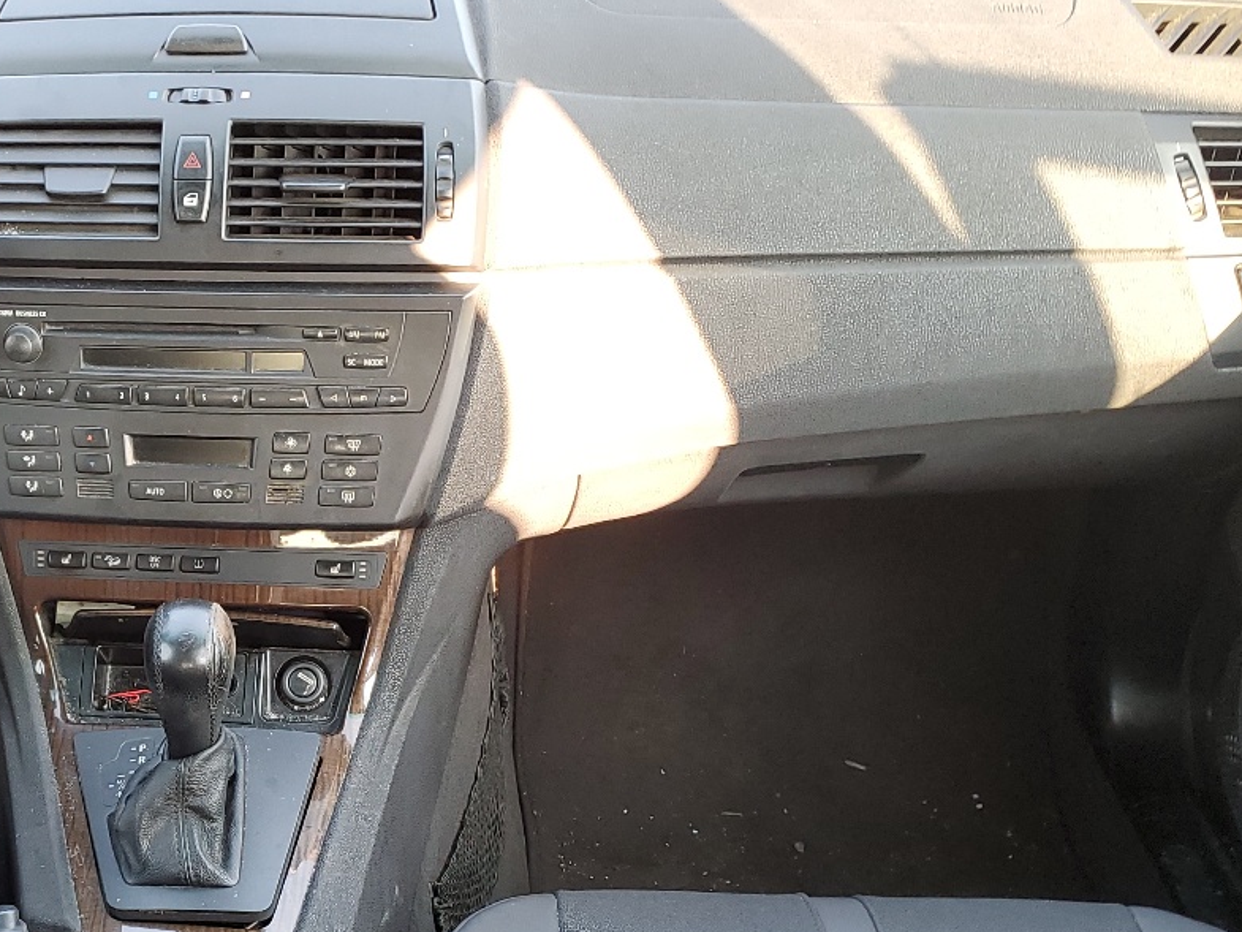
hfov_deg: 34.6
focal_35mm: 53
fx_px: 1902
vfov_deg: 26.9
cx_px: 179
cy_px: 766
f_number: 1.5
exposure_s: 1/60.2
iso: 54
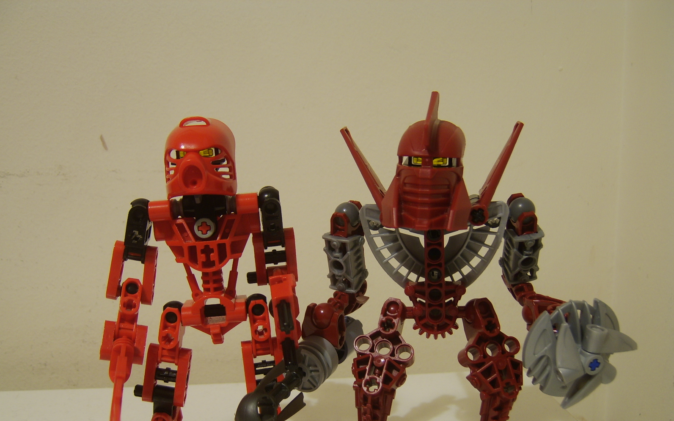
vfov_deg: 38.2
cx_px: 338
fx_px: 606
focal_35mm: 33
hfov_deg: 58.1
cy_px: 252
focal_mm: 8.13
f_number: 2.7
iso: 71
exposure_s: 1/3
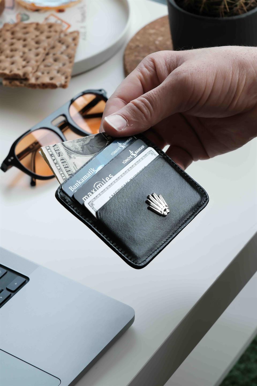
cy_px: 193
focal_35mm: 120
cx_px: 128
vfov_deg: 17.1
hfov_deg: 11.4
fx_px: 1285
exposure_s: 1/40
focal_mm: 80
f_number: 9
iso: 250
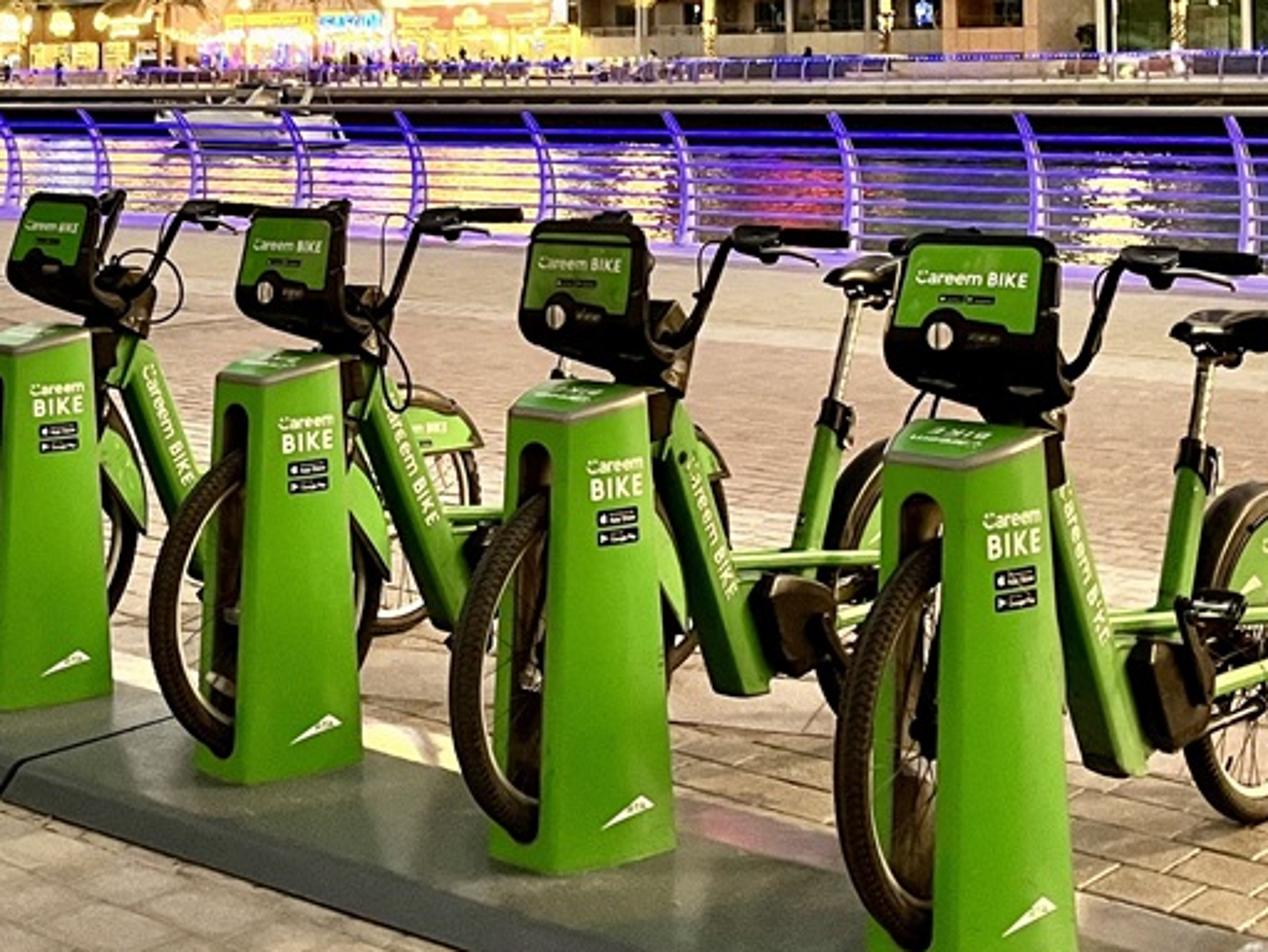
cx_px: 467
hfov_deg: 31.5
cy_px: 79
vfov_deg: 23.4
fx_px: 2236
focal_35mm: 61
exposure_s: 1/33
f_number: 1.6
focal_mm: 5.1
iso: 400
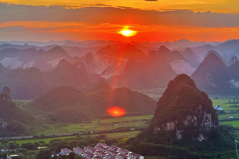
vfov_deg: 16.8
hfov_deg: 25.1
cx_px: 119
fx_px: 538
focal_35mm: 81
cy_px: 73
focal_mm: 9
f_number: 2.8
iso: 32
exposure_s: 1/152
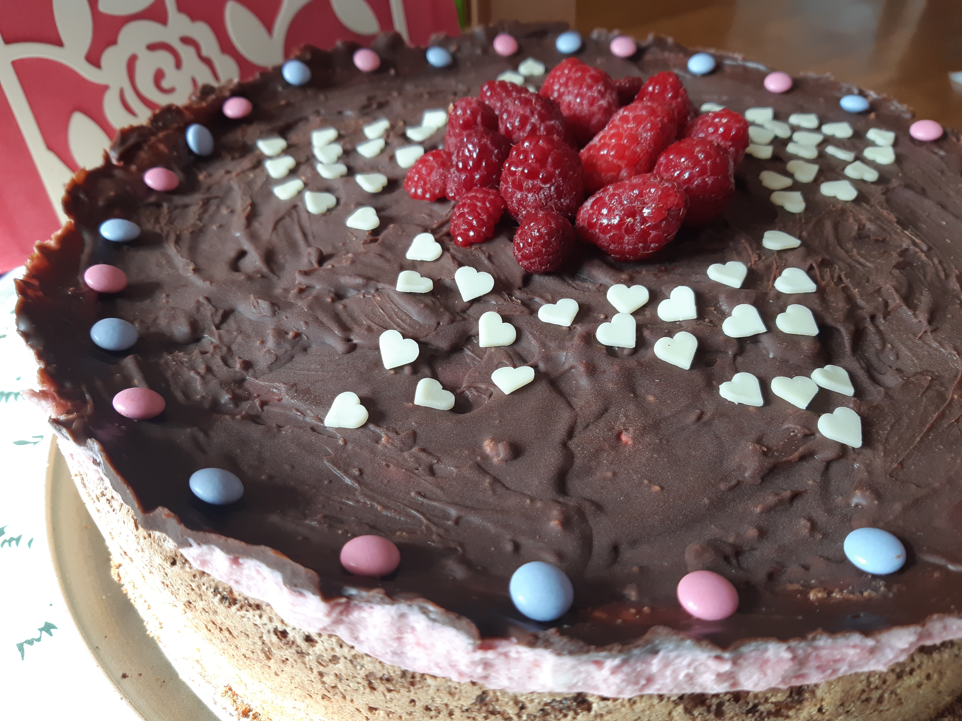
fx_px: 723
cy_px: 360
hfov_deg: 67.3
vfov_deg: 53.1
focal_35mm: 26
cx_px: 481
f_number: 1.7
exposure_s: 1/50
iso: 50
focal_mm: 3.93
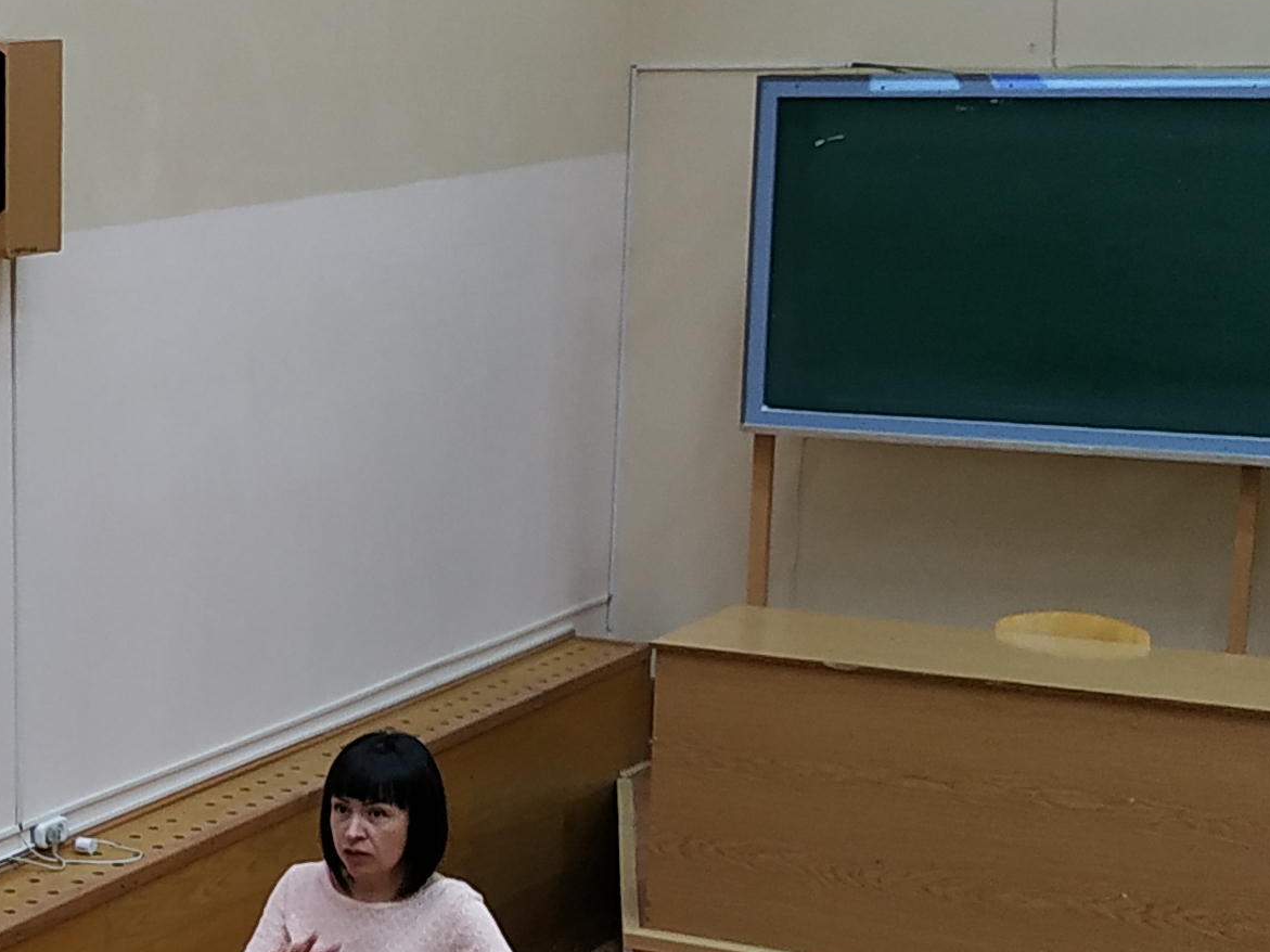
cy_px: 748
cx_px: -94
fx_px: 3008
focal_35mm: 82
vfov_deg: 17.8
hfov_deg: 22.6
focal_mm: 3.94
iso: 200
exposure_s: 1/25
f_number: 1.9
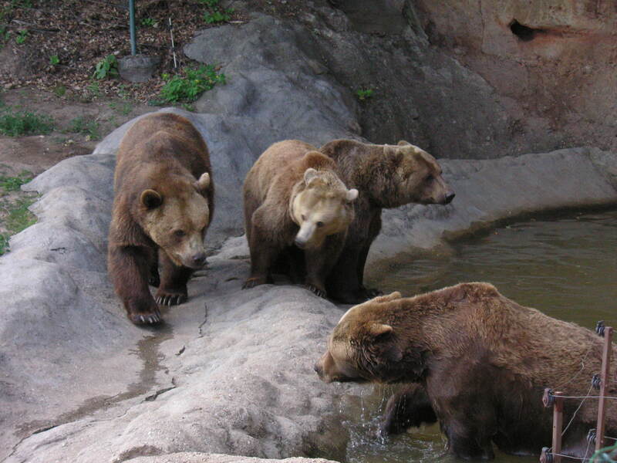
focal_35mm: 105
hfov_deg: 18.7
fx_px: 1872
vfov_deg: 14.1
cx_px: 308
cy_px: 232
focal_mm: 17.1
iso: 160
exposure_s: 1/180
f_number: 5
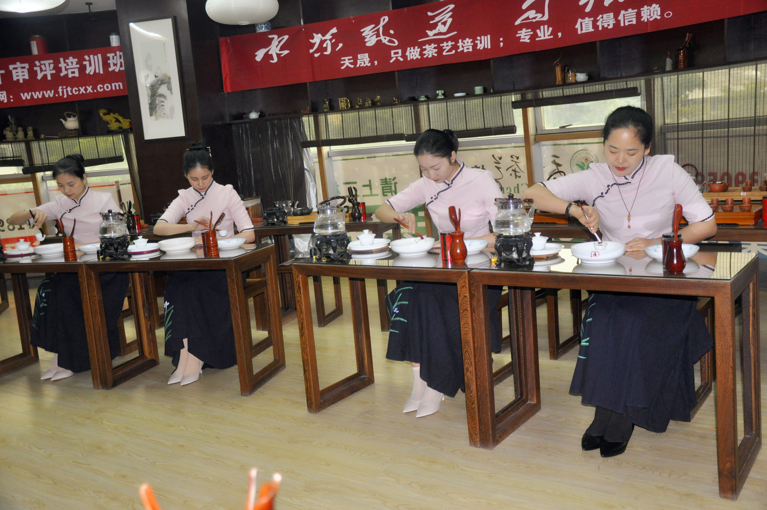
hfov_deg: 53.2
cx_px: 384
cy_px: 255
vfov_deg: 36.8
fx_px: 766
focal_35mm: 36
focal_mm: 24
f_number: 3.8
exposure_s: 1/60
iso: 800
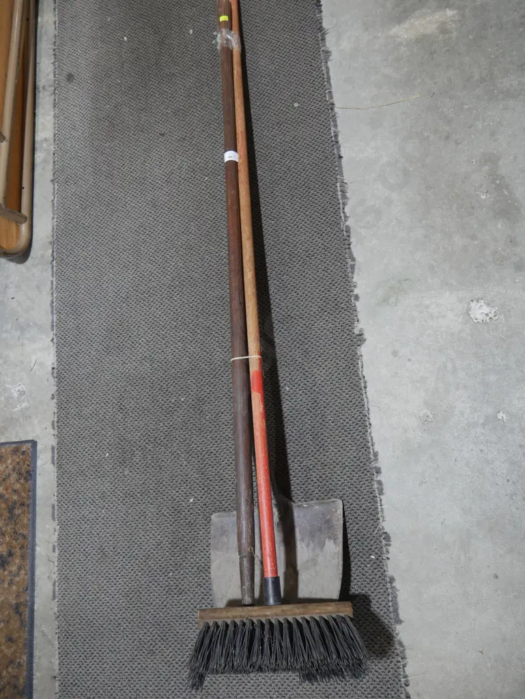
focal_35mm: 30
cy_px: 350
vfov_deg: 59.9
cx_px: 262
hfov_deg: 46.8
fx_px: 606
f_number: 3.6
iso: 250
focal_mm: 15
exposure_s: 1/60
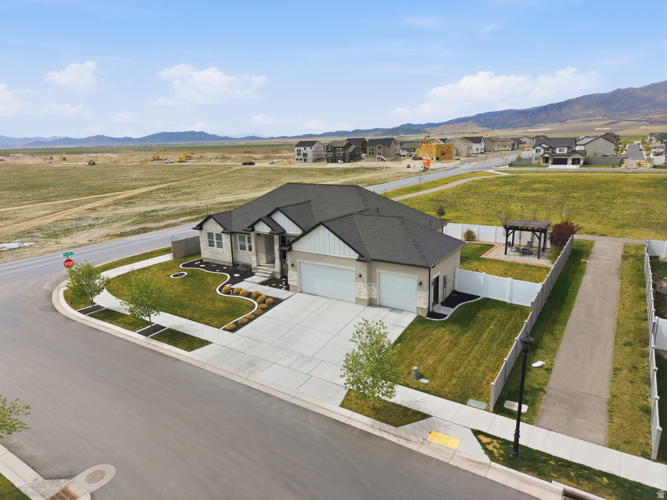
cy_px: 250
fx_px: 462
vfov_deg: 56.8
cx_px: 334
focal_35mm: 24
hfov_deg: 71.6
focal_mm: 8.7
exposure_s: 1/6400
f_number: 1.8
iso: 200
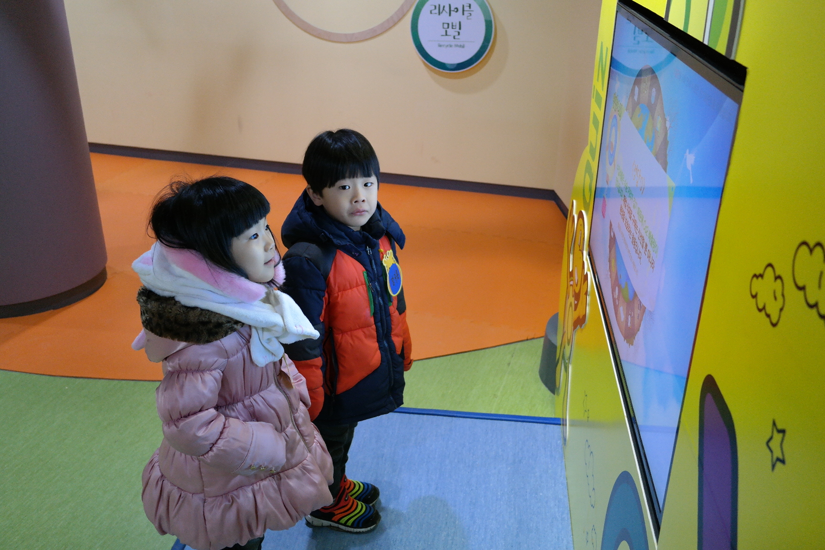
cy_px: 275
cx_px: 412
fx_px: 756
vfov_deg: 40.0
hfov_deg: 57.2
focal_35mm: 33
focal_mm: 22
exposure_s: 1/40
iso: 800
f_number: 3.5
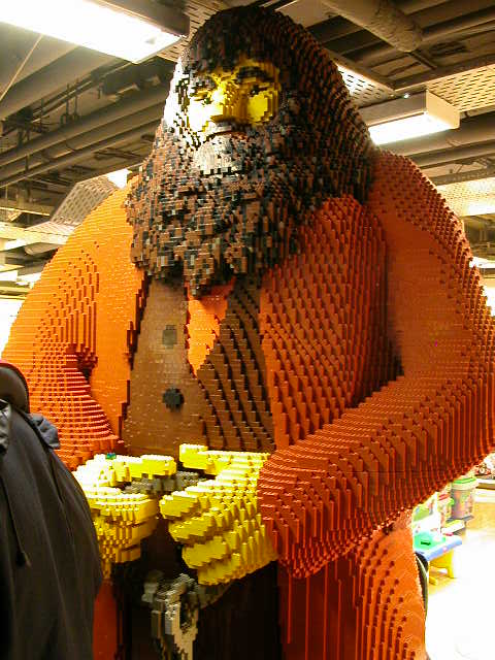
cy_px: 330
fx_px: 705
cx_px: 248
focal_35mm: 37
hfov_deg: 38.7
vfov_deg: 50.1
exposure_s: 1/12.7
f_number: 2.7
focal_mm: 5.6
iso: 400
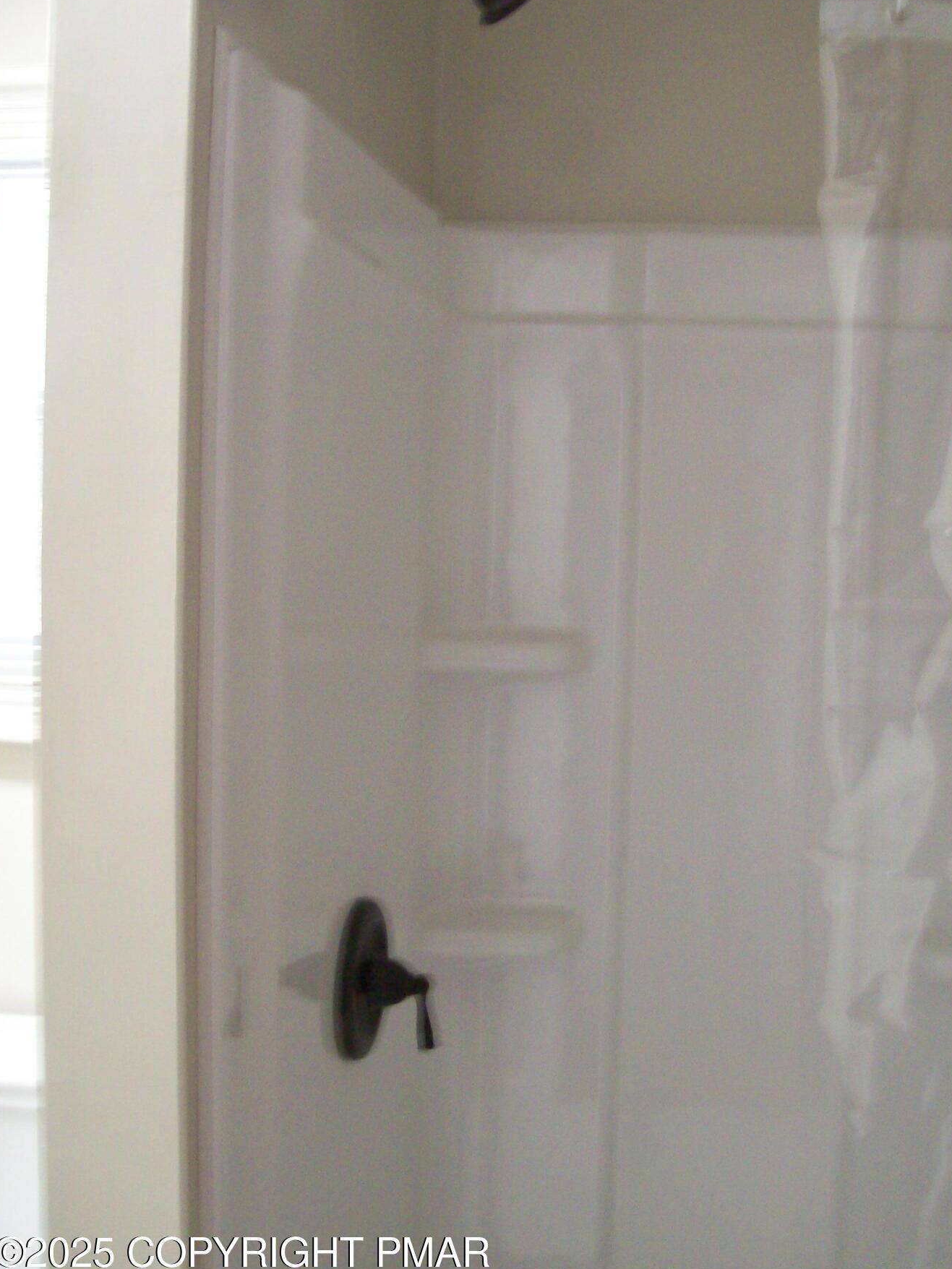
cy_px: 596
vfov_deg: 45.8
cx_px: 533
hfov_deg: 35.1
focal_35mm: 41
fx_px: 1503
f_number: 2.7
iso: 200
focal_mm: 6
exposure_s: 1/8
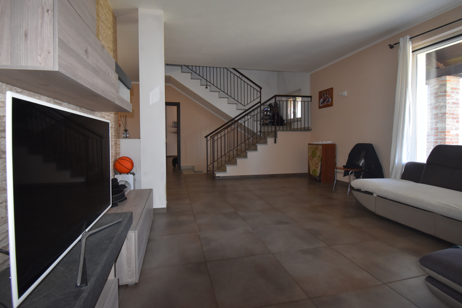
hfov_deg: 93.3
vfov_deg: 70.4
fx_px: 218
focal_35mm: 17
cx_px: 226
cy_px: 146
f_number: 5
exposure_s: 1/100
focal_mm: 10
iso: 800
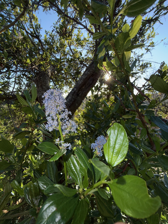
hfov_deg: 85.7
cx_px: 84
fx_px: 91
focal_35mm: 14
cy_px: 112
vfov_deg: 102.1
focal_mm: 2.22
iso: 16
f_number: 2.2
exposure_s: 1/190
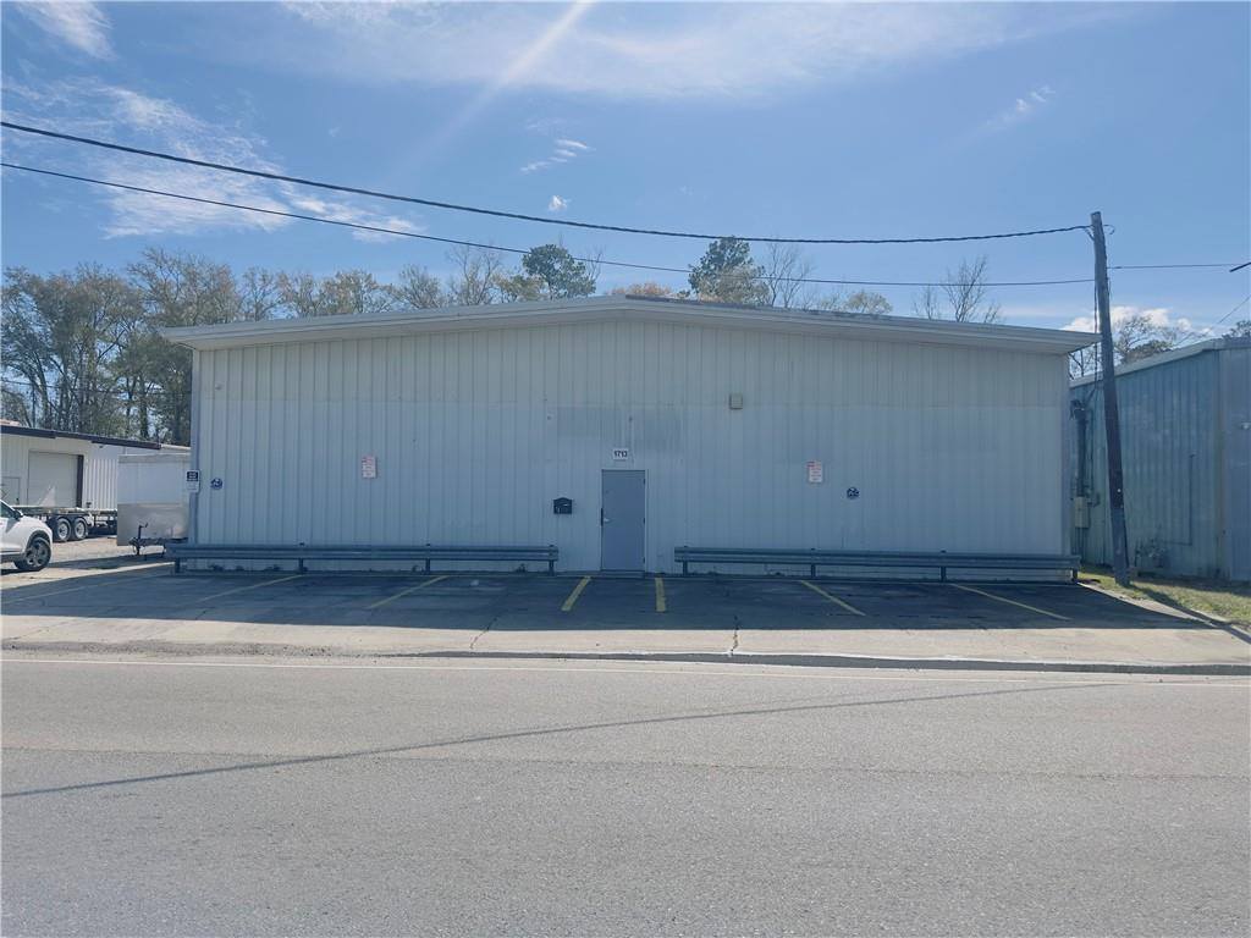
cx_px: 626
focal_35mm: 24
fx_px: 867
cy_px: 469
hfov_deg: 71.6
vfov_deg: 56.8
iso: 80
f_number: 1.78
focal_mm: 6.86
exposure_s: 1/7576
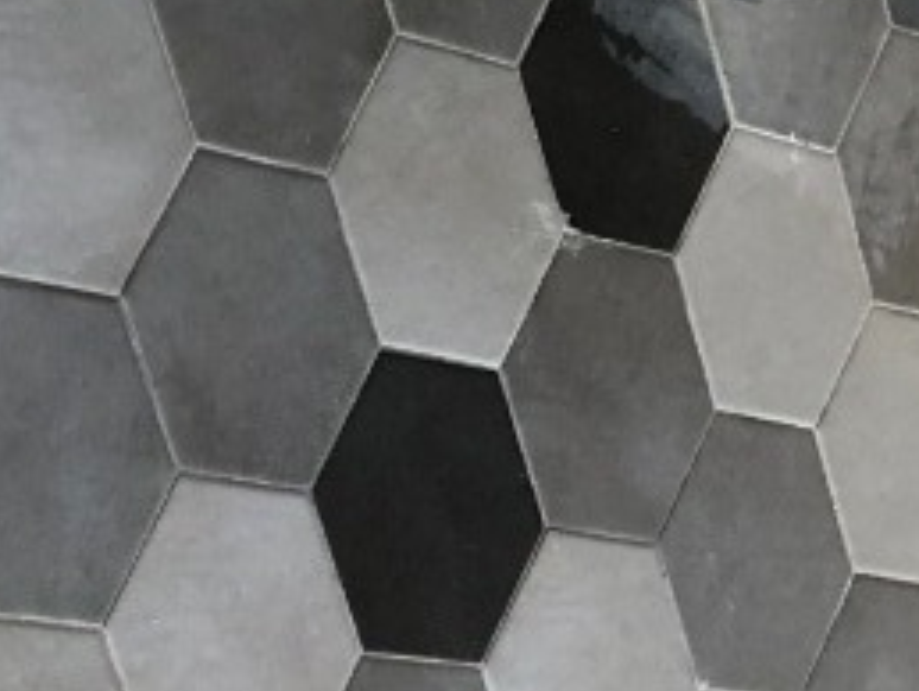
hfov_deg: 15.8
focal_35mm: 117
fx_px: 3109
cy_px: 1108
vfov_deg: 12.0
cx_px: -331
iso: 64
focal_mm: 3.99
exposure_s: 1/15
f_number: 1.8
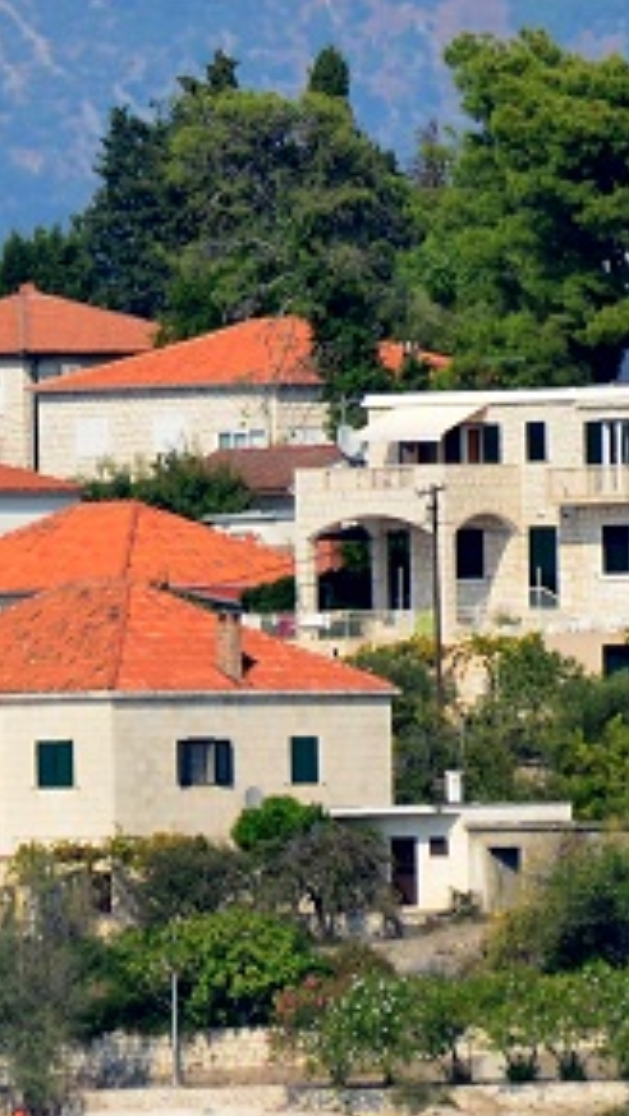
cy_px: 316
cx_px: -385
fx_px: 42991
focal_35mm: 1452
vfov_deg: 1.5
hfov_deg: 0.8
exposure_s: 1/2000
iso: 400
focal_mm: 270
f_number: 5.6
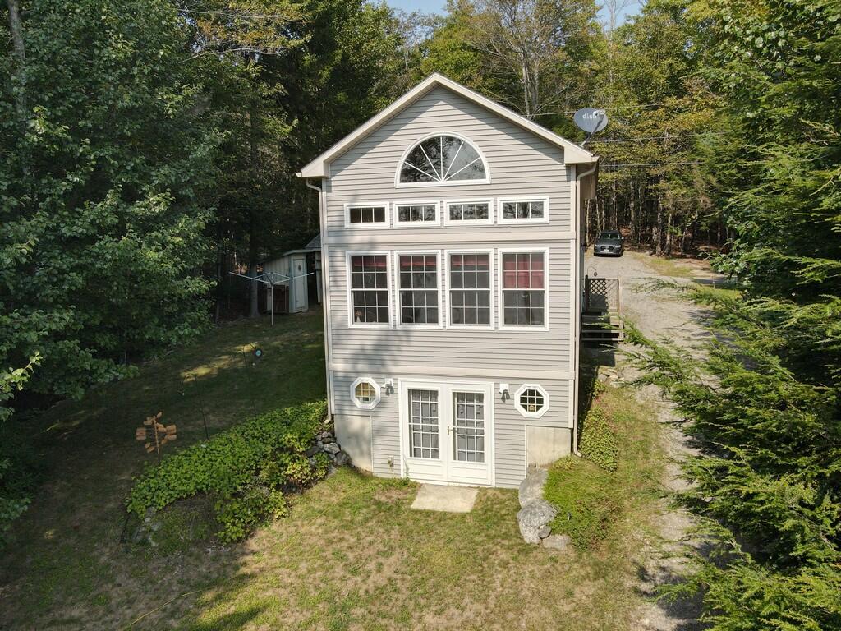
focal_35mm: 24
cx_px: 420
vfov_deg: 56.8
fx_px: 583
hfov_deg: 71.6
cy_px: 316
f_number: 2.8
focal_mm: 4.5
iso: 110
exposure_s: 1/400
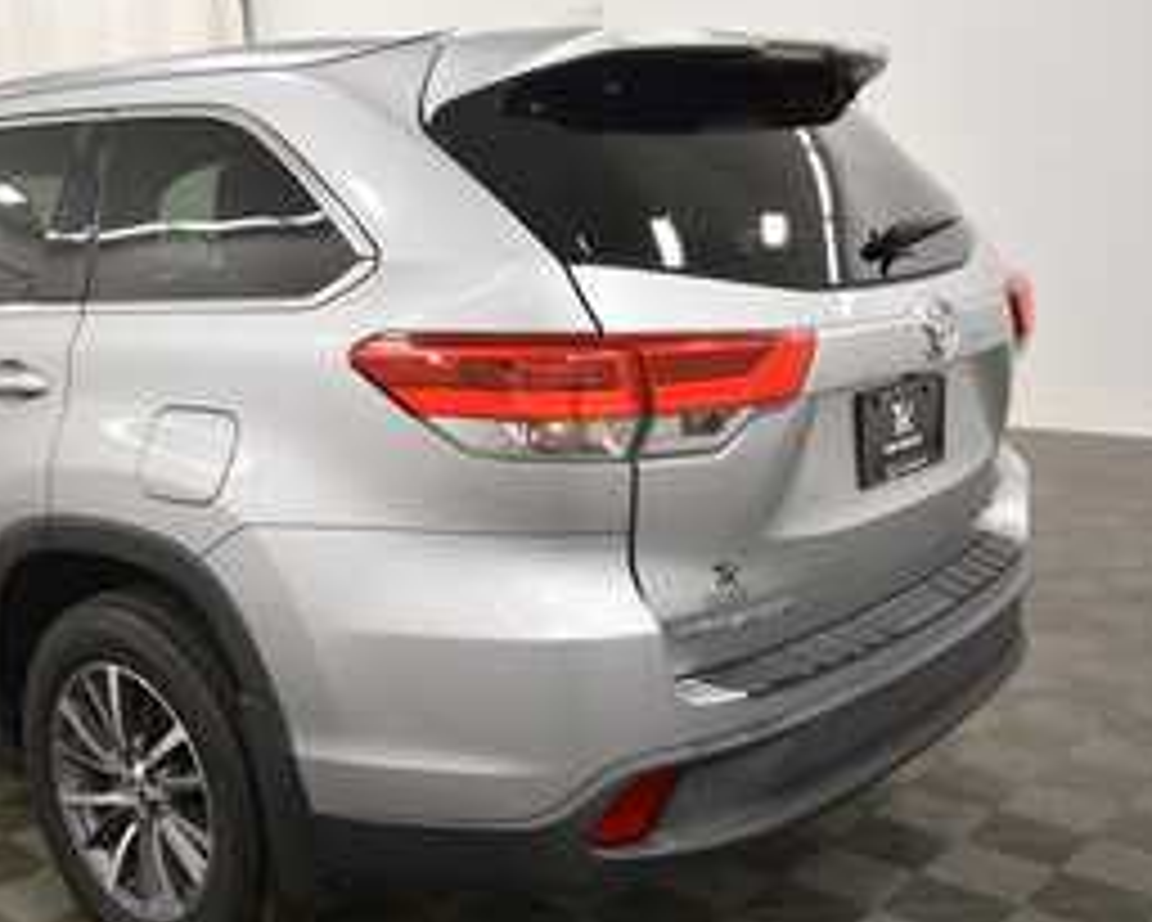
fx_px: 1398
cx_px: 279
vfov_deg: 36.5
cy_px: 483
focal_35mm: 41
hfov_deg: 43.3
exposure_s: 1/125
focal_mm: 19
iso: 800
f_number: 5.6
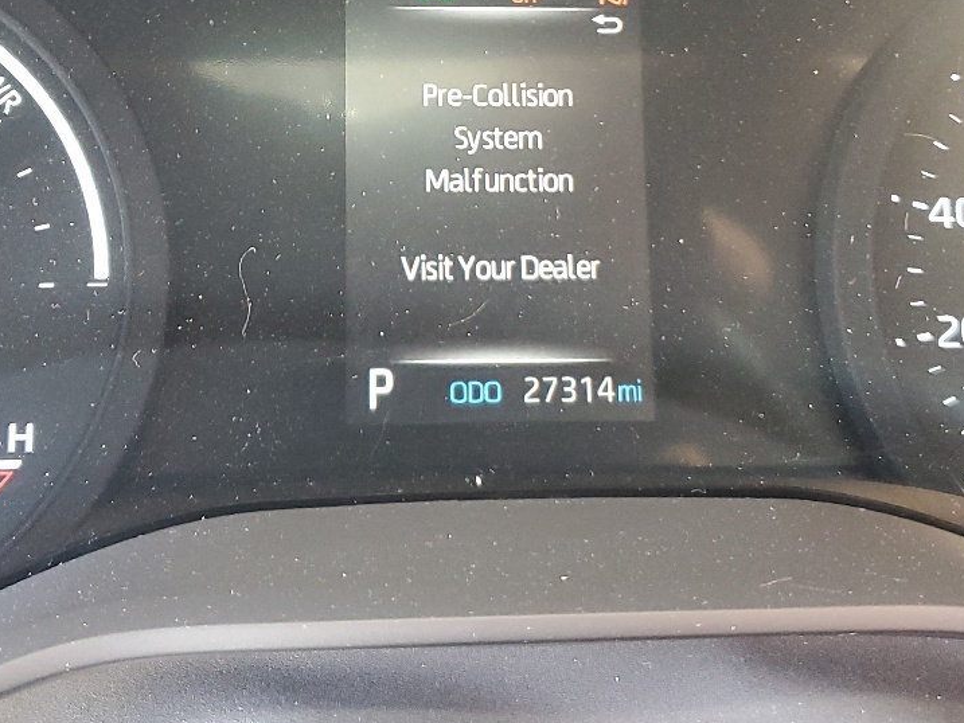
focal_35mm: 58
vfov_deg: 24.9
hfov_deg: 33.2
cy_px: 153
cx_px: 465
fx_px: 1615
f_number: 1.5
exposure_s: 1/50
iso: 280
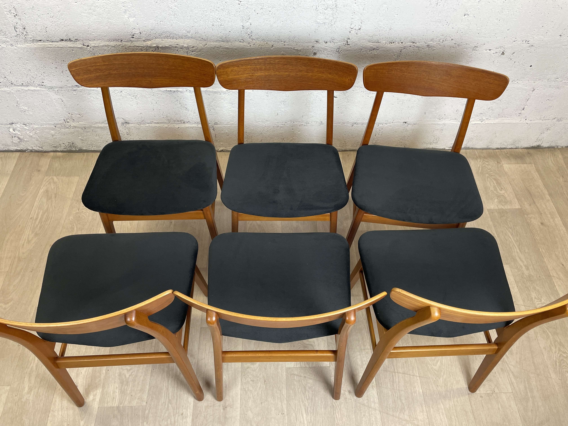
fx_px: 427
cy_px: 213
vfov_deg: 53.1
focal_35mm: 26
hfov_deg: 67.3
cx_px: 284
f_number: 1.6
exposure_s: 1/100
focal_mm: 4.2
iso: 100
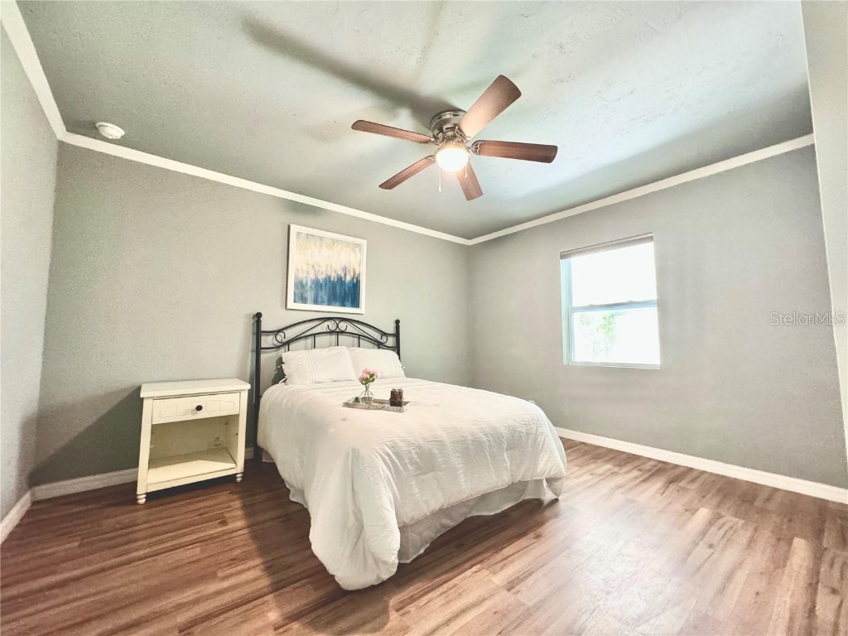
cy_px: 318
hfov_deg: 102.1
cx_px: 424
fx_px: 343
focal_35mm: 14
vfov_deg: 85.7
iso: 640
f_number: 2.2
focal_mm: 2.22
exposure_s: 1/60
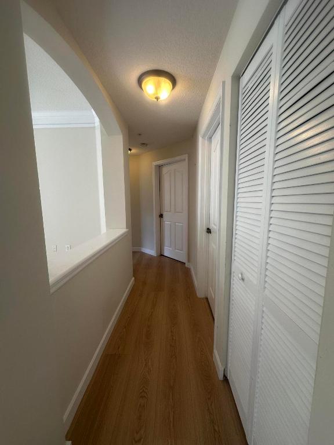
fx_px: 180
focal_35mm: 14
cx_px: 167
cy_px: 222
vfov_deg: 102.1
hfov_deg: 85.7
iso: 100
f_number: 2.2
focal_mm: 2.22
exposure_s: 1/120
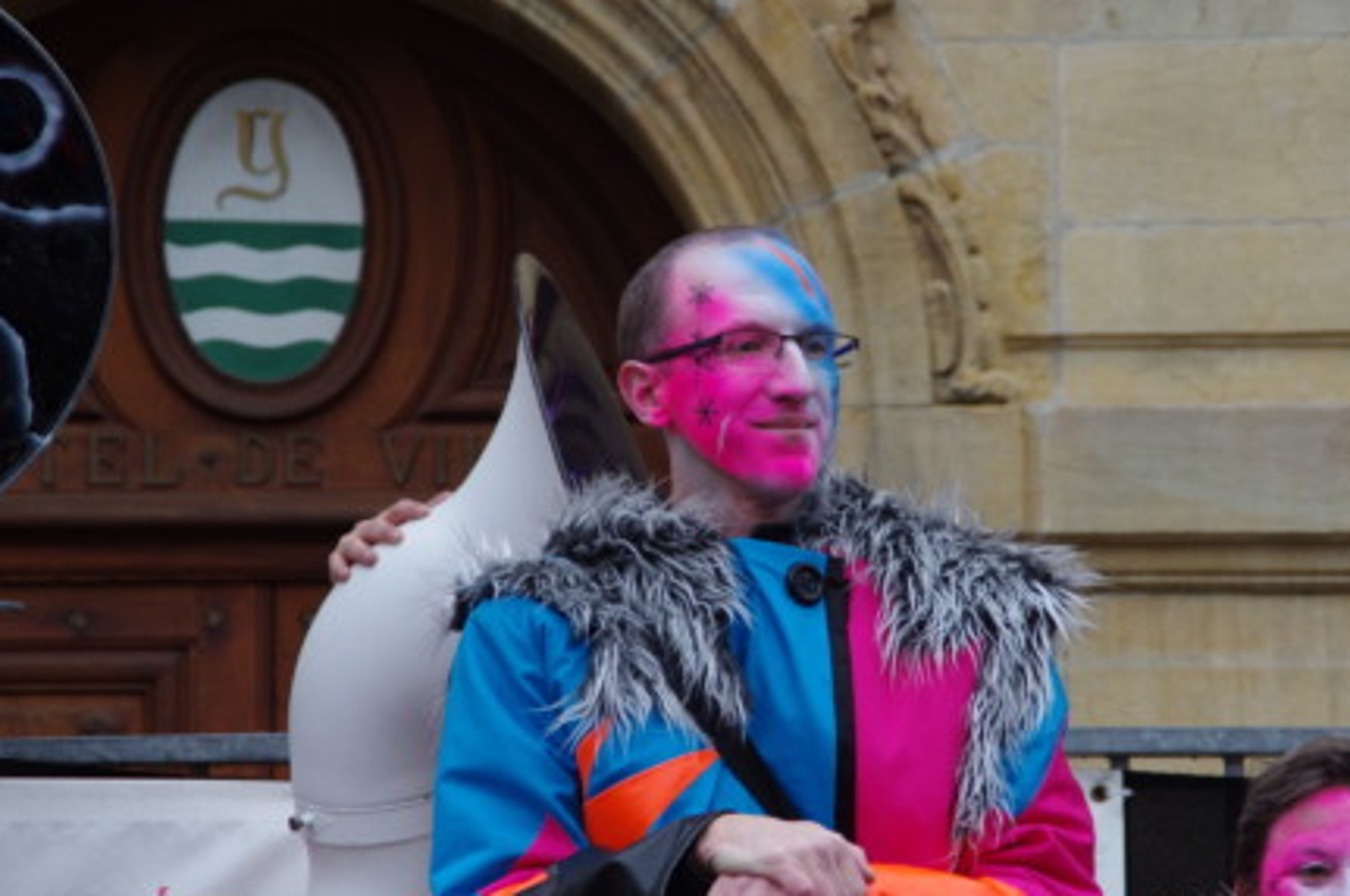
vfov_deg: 6.1
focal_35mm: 226
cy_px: 421
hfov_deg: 9.1
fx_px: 8462
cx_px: 777
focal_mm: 130
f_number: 10
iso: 800
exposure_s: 1/200
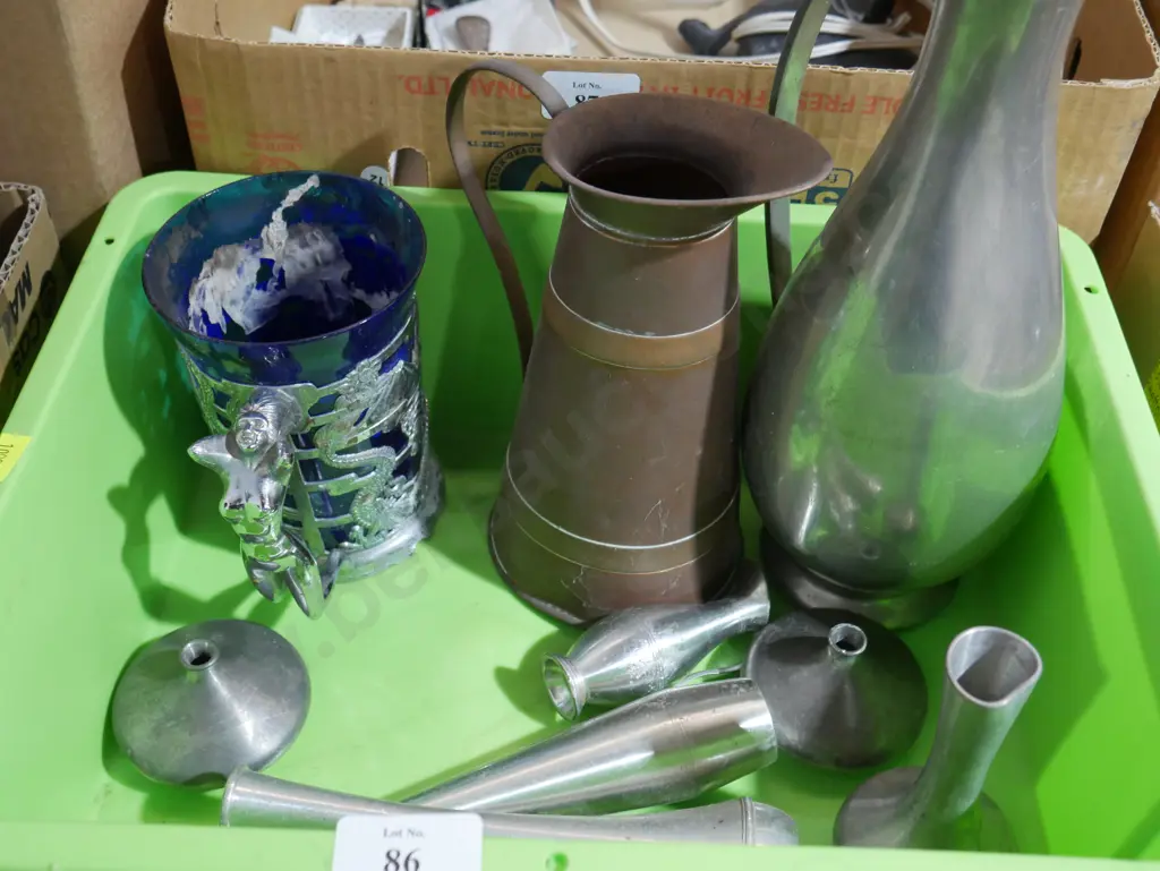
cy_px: 436
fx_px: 1341
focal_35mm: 40
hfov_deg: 46.8
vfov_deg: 36.0
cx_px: 580
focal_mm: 20
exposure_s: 1/60
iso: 2000
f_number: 4.4
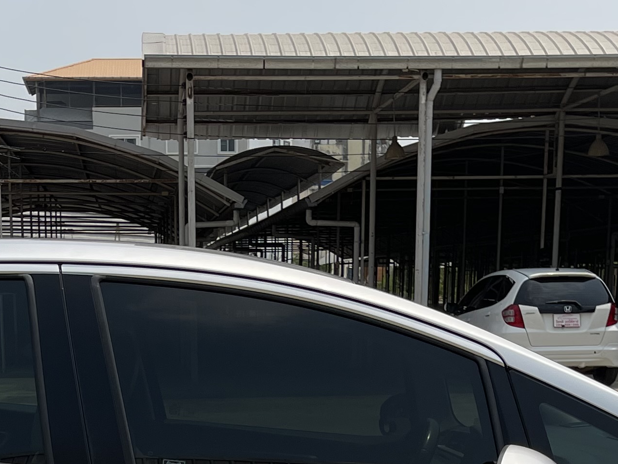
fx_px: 1464
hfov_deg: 23.7
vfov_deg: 16.6
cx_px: 210
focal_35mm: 82
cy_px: 666
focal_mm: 5.1
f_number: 1.6
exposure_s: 1/4717
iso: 32
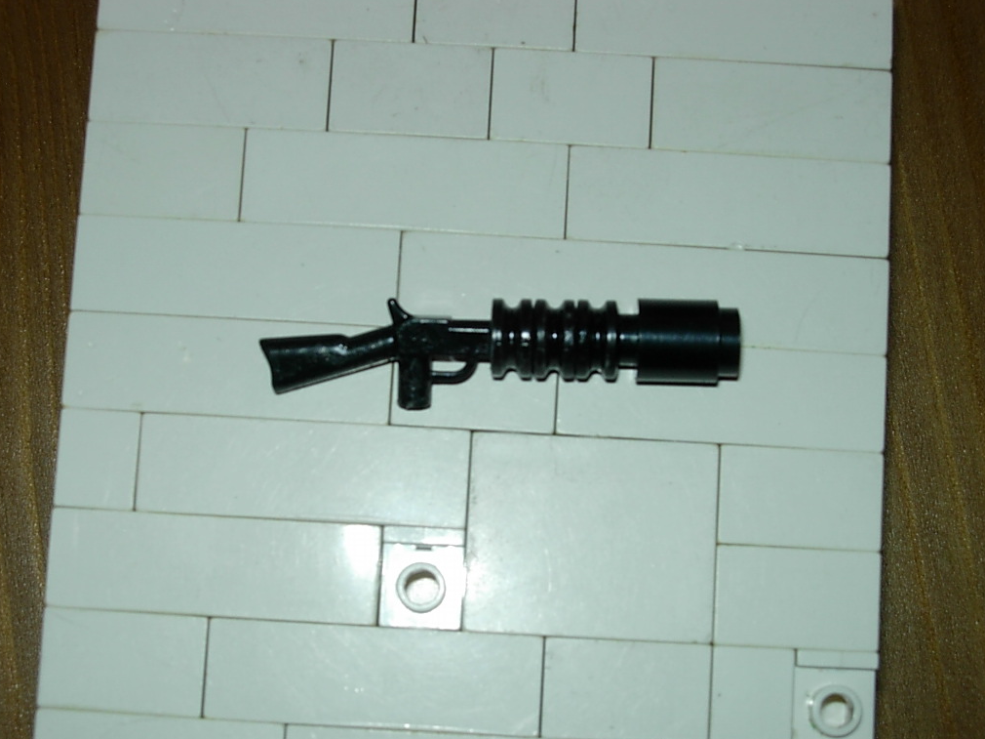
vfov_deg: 20.2
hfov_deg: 26.7
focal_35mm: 73
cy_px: 371
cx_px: 494
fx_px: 2077
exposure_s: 1/64
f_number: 6.3
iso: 79
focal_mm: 14.9
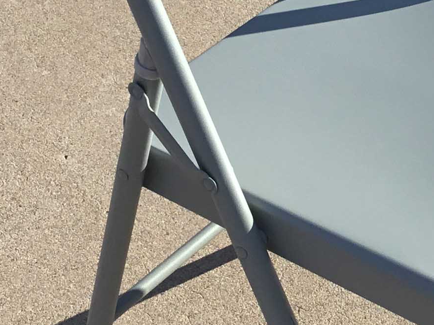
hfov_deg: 17.0
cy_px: 129
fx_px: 1442
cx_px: 353
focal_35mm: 115
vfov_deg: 12.9
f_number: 2.4
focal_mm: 3.3
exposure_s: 1/1217
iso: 25
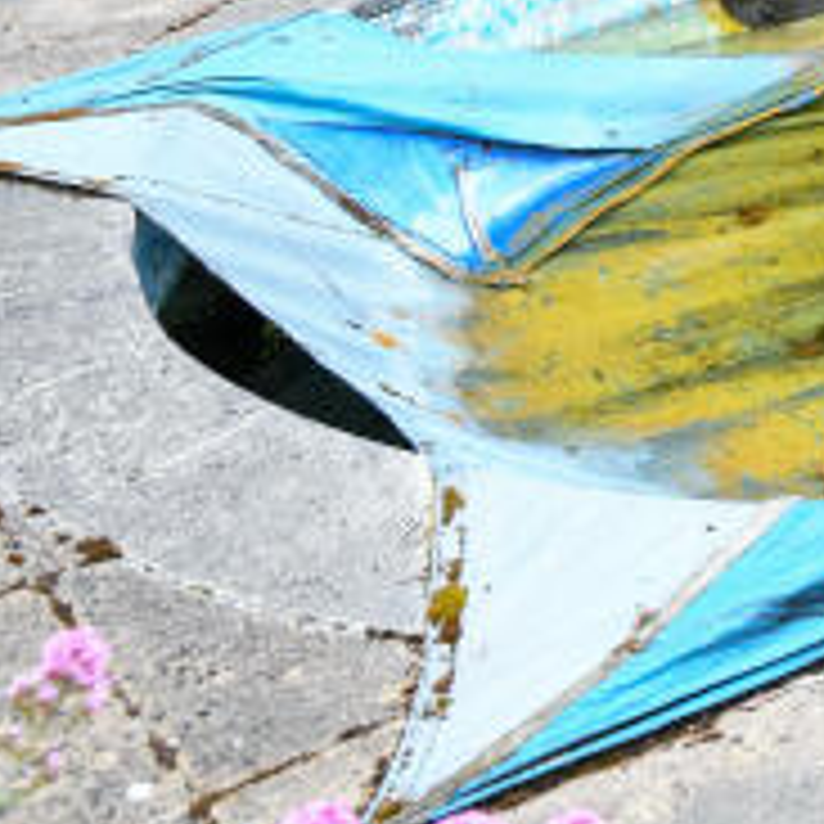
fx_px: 2047
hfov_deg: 17.7
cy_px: -592
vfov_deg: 18.5
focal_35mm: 76
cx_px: 1535
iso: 250
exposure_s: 1/160
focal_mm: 16
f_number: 6.3
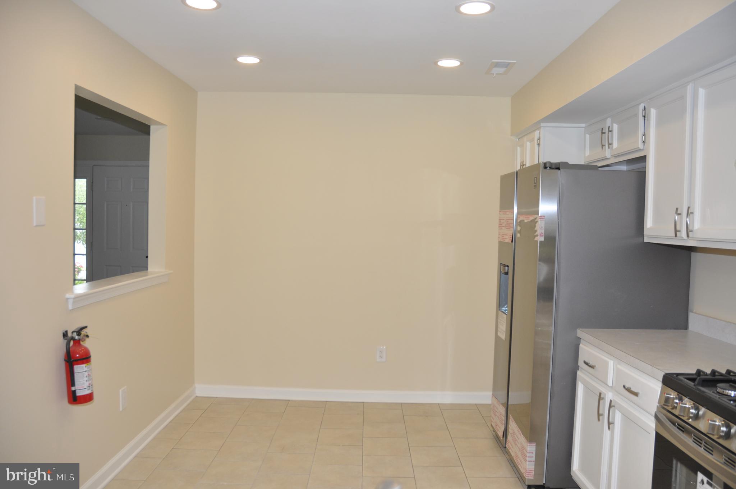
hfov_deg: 67.4
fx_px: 551
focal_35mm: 27
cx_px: 368
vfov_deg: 47.8
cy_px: 244
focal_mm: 18
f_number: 5
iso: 400
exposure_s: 1/100
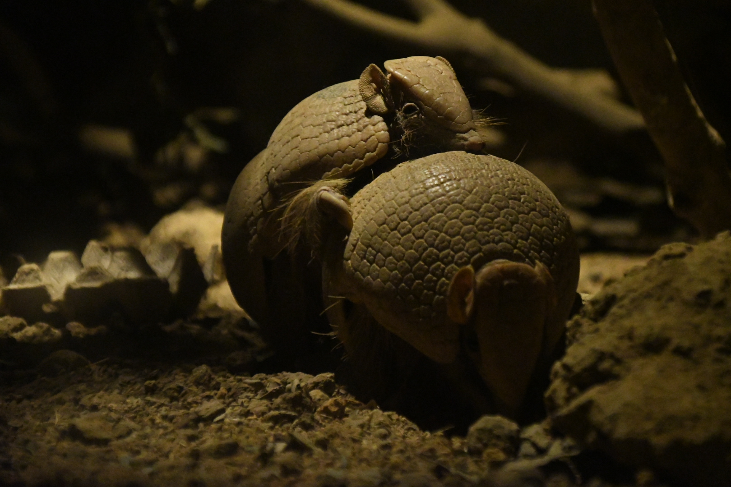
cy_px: 244
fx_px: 2619
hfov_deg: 15.9
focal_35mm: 129
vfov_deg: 10.6
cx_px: 366
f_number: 5.3
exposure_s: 1/20
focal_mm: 86
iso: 12800
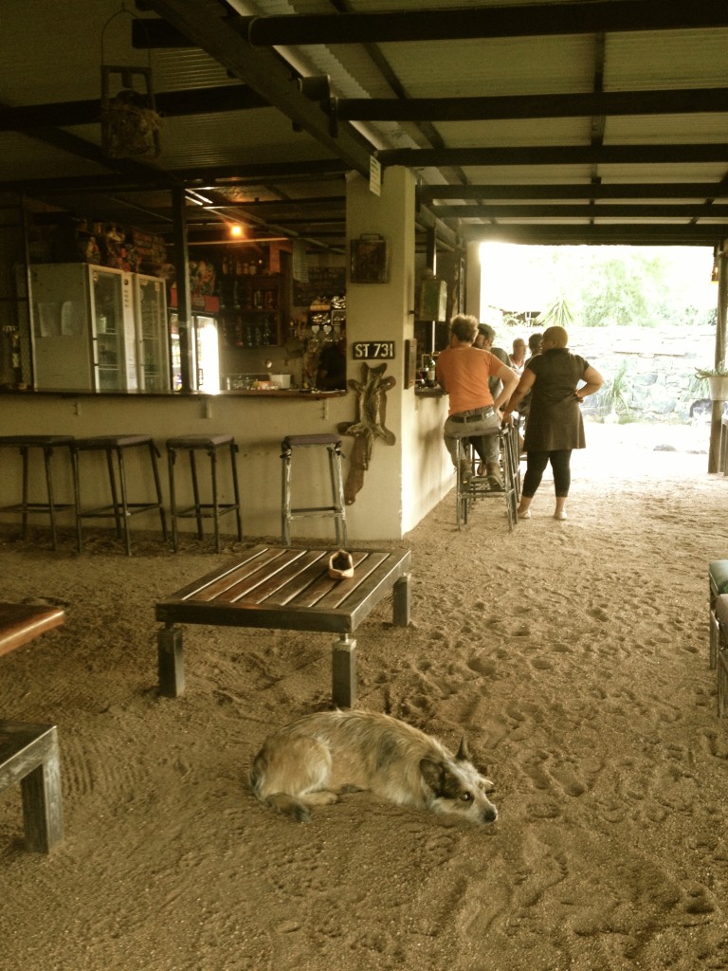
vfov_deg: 52.6
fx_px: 981
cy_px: 486
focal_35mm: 35
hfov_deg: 40.7
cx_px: 364
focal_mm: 4.28
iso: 160
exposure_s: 1/20
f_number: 2.4
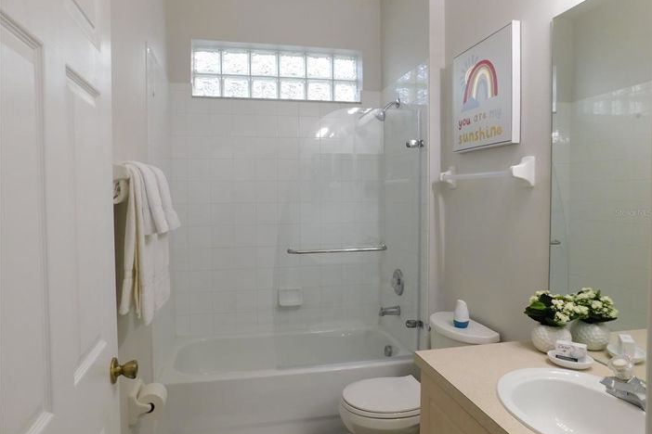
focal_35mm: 24
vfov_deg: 53.1
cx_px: 326
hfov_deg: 73.7
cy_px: 212
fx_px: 435
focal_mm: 4
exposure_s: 1/50
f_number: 3
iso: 125
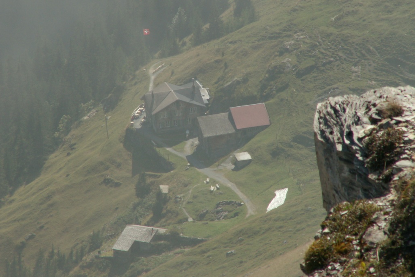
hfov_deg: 5.2
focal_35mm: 399
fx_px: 4599
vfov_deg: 3.4
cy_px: 126
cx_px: 207
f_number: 7.1
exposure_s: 1/250
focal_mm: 63.41
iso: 50
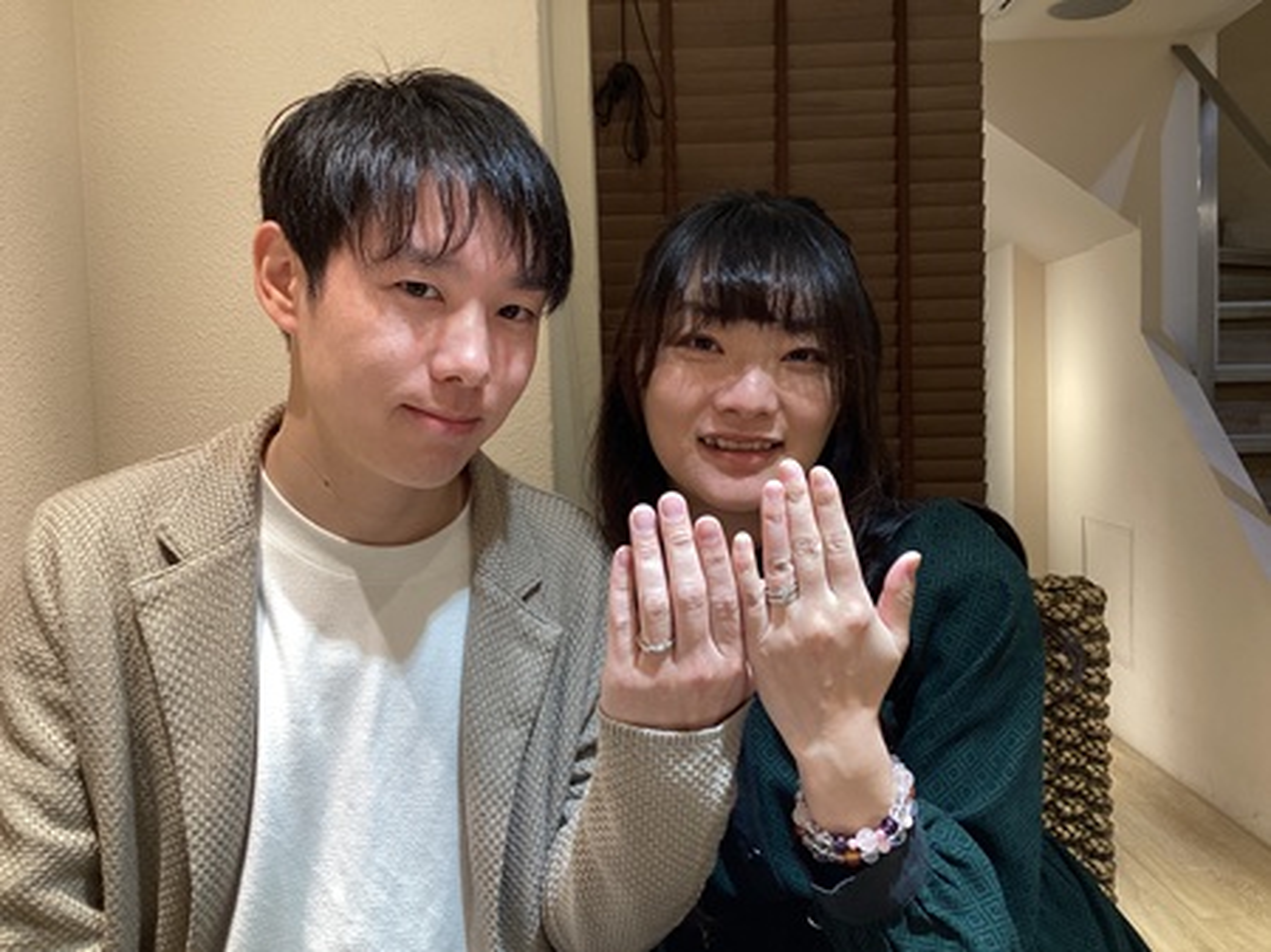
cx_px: 636
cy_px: 476
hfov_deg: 58.4
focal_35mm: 31
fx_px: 1138
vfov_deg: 45.4
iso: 80
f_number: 2.4
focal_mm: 3.3
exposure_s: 1/60
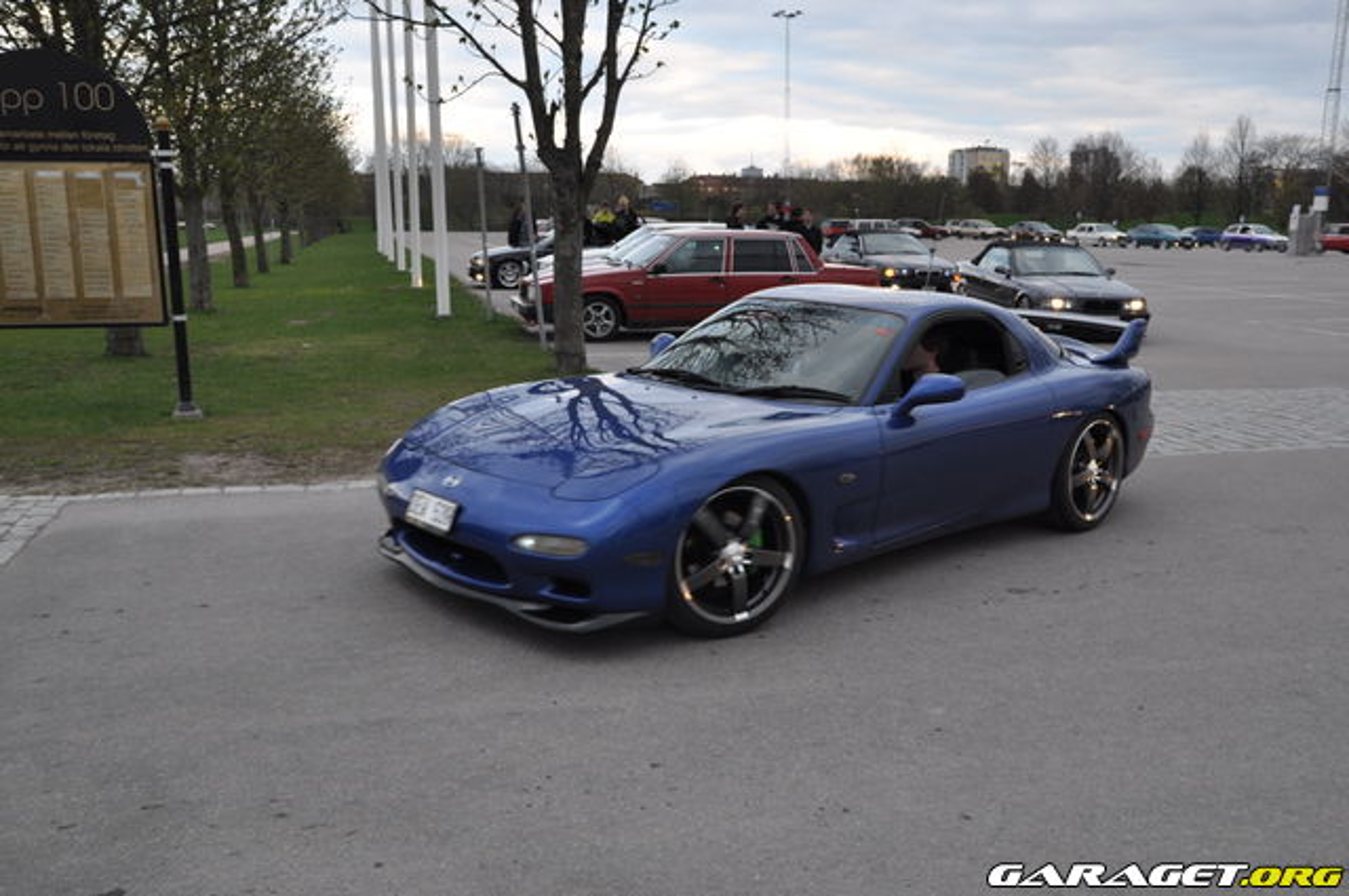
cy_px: 448
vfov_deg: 39.9
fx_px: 1235
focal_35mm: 33
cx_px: 674
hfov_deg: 57.3
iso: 400
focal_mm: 22
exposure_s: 1/100
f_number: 5
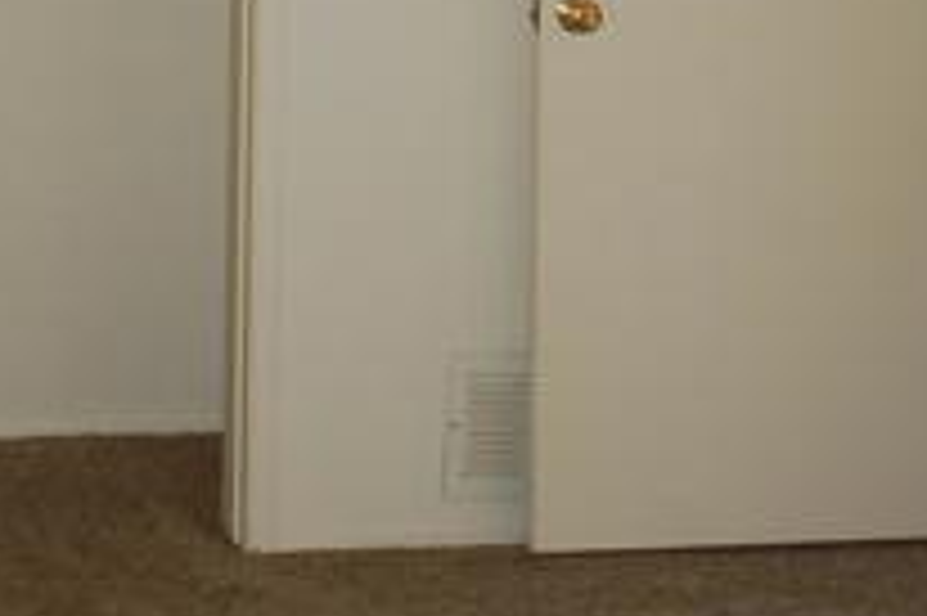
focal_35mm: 117
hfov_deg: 16.8
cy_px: -153
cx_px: -171
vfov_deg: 11.5
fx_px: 2999
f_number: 4
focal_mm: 25
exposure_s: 1/60
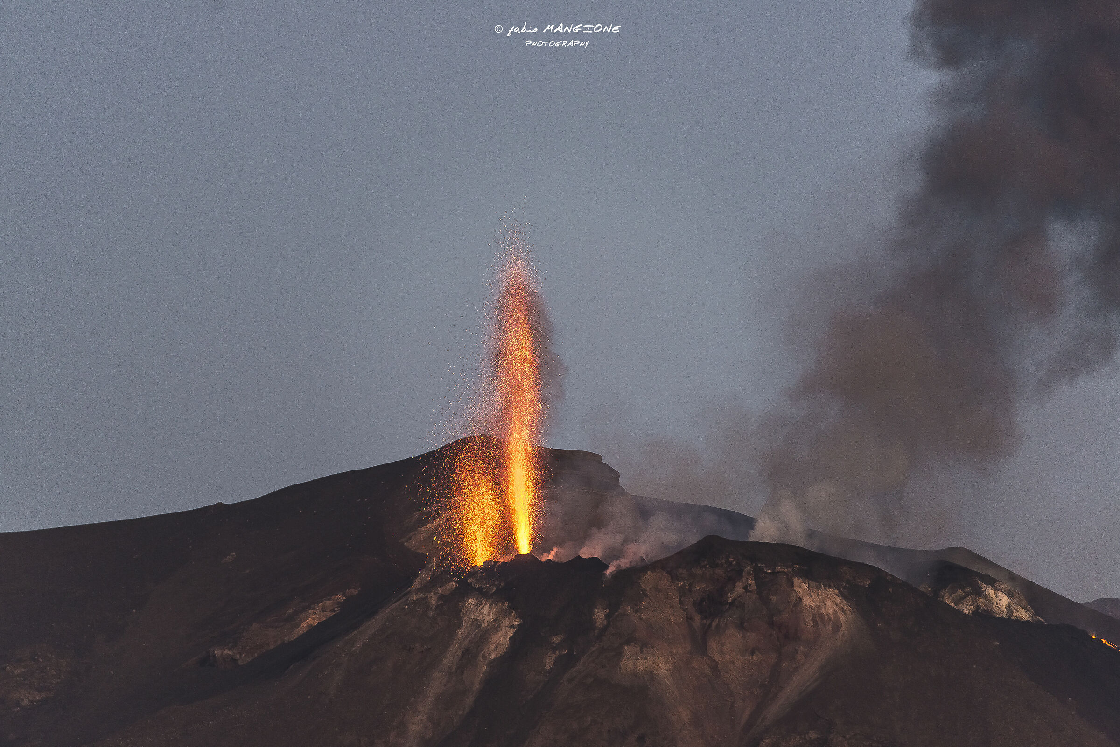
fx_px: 6224
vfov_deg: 6.9
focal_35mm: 200
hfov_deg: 10.3
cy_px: 374
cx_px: 560
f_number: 4
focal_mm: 200
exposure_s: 1/80
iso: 800
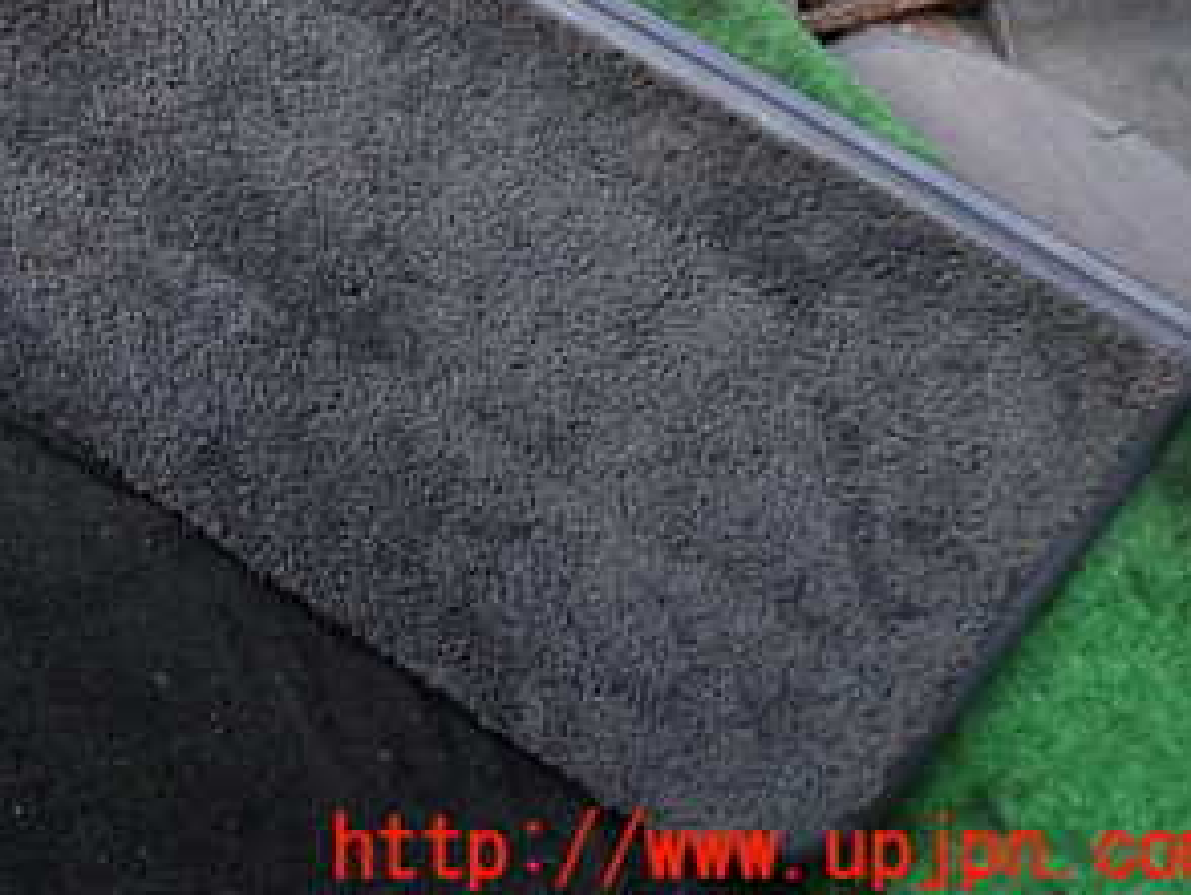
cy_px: -8
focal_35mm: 51
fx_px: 1756
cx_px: 32
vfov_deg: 27.0
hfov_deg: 34.5
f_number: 2
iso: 800
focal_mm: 4.5
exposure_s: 1/25
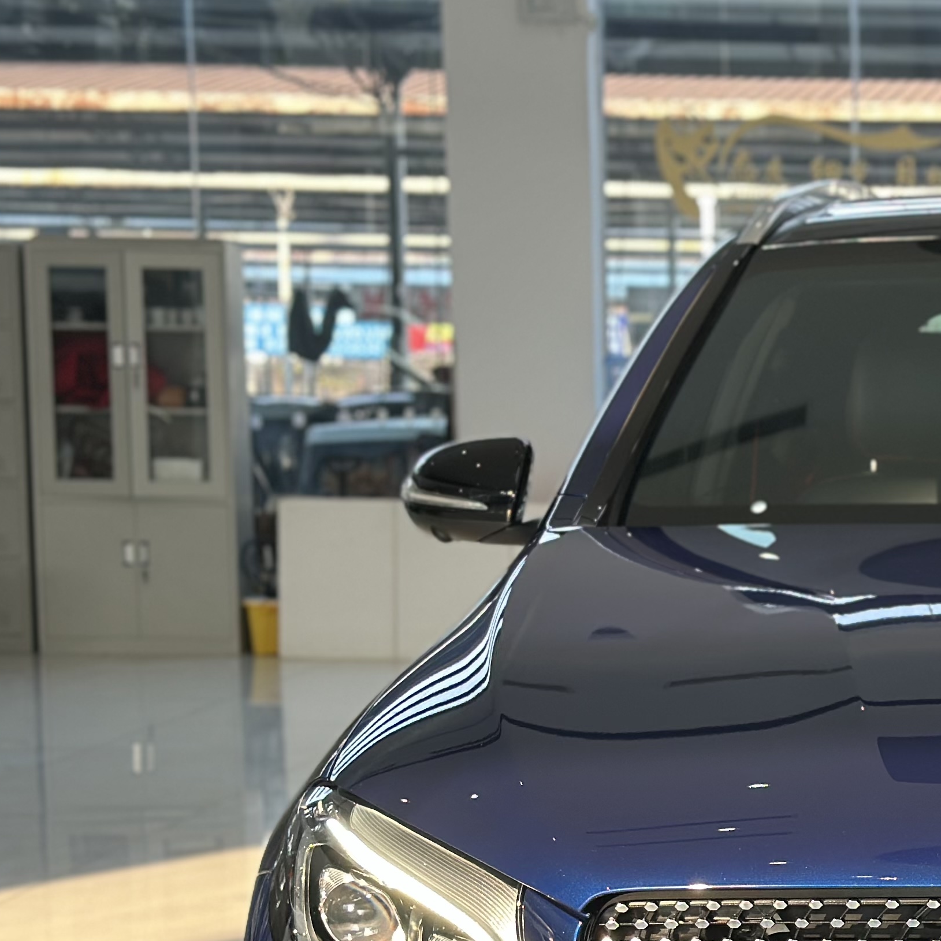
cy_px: 776
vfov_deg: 16.4
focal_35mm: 105
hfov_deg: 15.9
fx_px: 3229
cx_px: 1129
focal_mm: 6.86
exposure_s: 1/175
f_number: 1.78
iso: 80
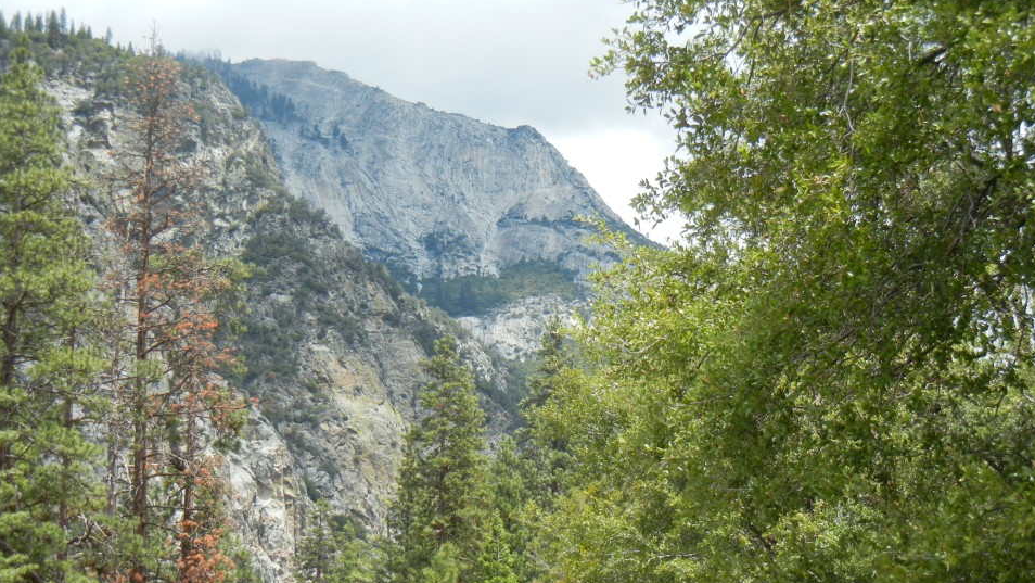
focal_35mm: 69
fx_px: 1894
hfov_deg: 30.6
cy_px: 386
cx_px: 519
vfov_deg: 17.4
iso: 160
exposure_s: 1/817
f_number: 4
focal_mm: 10.6
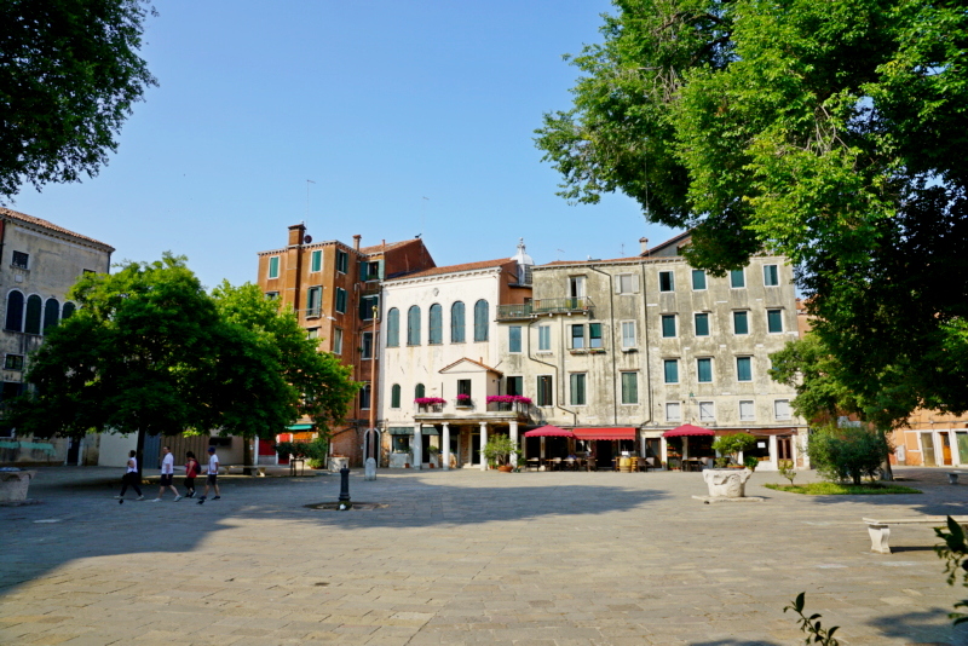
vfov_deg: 53.2
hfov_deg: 73.7
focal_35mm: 24
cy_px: 323
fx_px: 646
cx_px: 484
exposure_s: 1/160
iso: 100
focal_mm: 24
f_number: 10
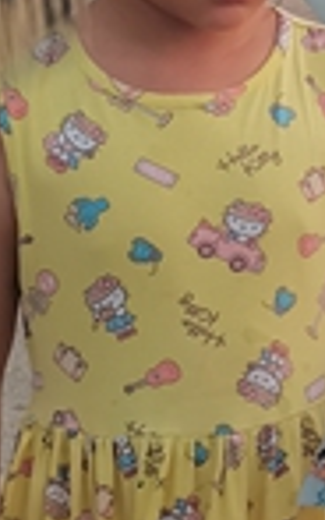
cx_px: 572
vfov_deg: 12.9
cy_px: 27
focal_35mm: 160
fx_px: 2265
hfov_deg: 7.9
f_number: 1.8
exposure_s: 1/50
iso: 160
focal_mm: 5.58
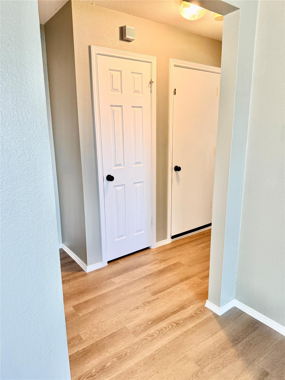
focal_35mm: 24
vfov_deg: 71.6
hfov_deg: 56.8
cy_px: 190
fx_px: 263
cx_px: 142
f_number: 1.78
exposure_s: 1/60
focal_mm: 6.76
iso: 160
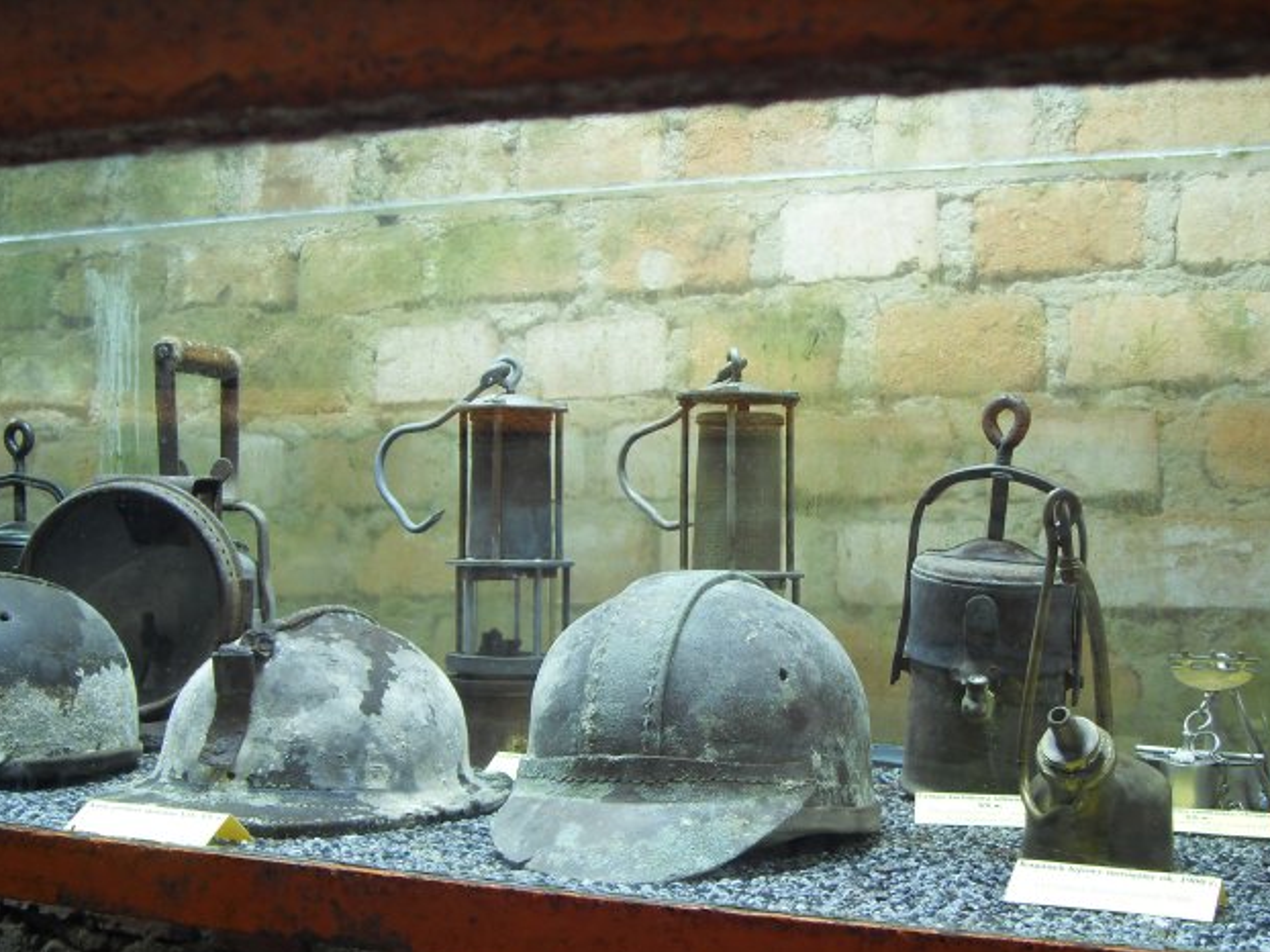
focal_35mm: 47
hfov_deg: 40.4
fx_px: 1724
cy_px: 572
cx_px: 590
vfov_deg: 30.8
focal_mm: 6.6
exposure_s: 1/1.43
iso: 80
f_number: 3.5
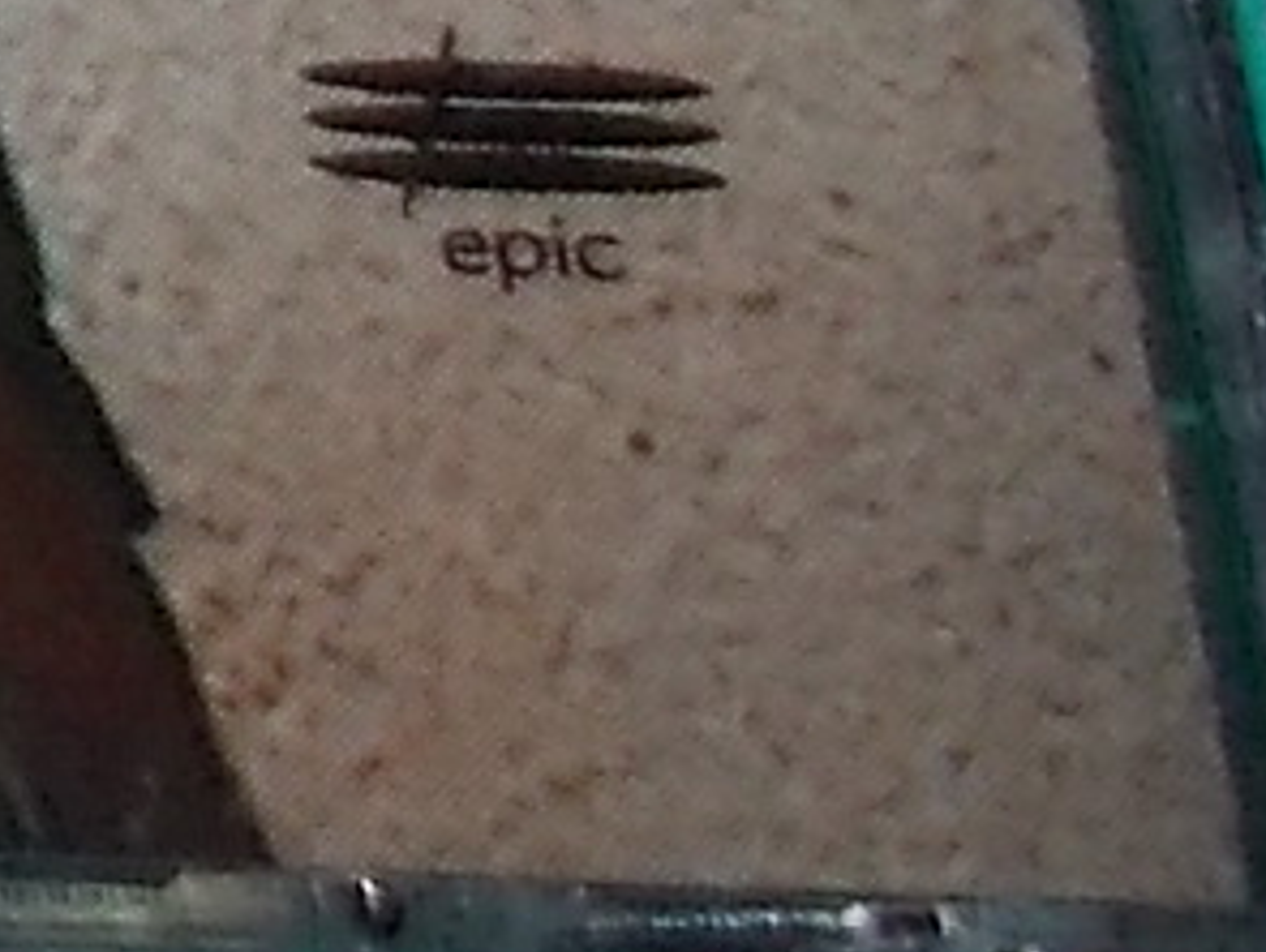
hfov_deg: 7.6
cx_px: -2695
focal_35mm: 223
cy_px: -1368
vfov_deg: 6.4
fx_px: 8166
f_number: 3.3
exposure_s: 1/30
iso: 200
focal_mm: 4.1
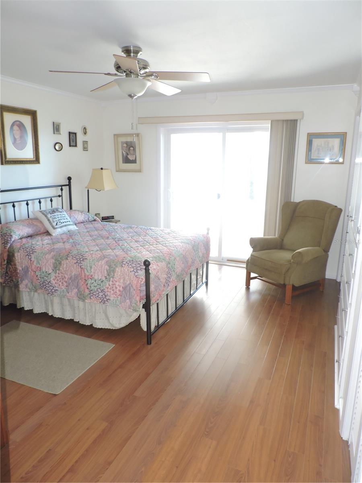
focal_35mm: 24
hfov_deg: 56.8
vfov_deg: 71.6
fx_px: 335
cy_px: 242
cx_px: 181
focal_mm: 4.3
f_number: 3
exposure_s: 1/40
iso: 220
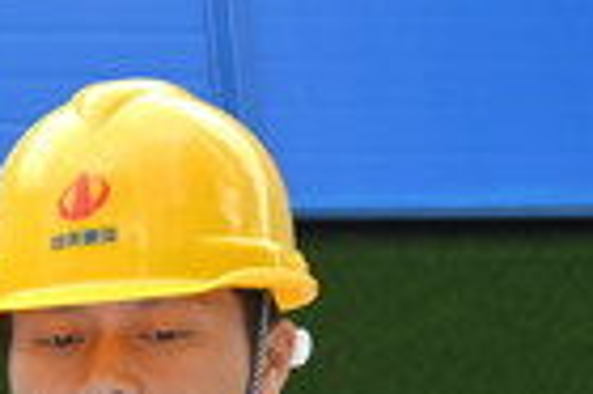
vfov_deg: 8.0
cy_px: 422
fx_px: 2813
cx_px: -542
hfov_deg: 11.1
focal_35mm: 171
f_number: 7.1
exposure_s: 1/500
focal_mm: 40
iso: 1000
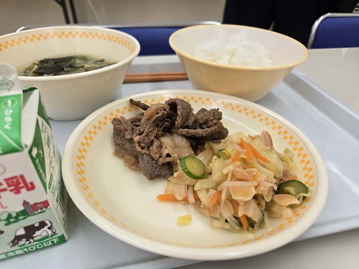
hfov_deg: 73.9
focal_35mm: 23
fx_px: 239
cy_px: 134
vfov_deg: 58.9
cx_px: 180
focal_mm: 5.4
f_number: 1.8
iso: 64
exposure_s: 1/120
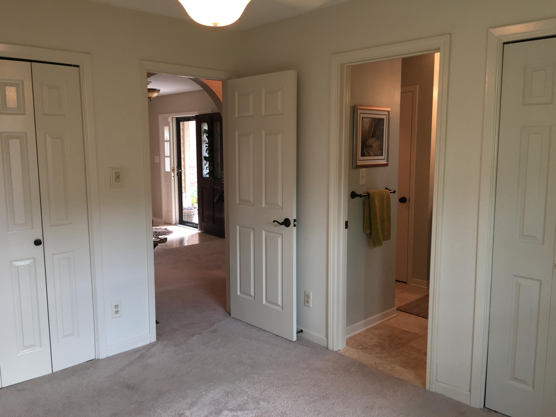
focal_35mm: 29
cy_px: 208
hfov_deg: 61.7
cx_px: 278
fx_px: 466
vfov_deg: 48.2
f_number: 2.2
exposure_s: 1/30
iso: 32
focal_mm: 4.15
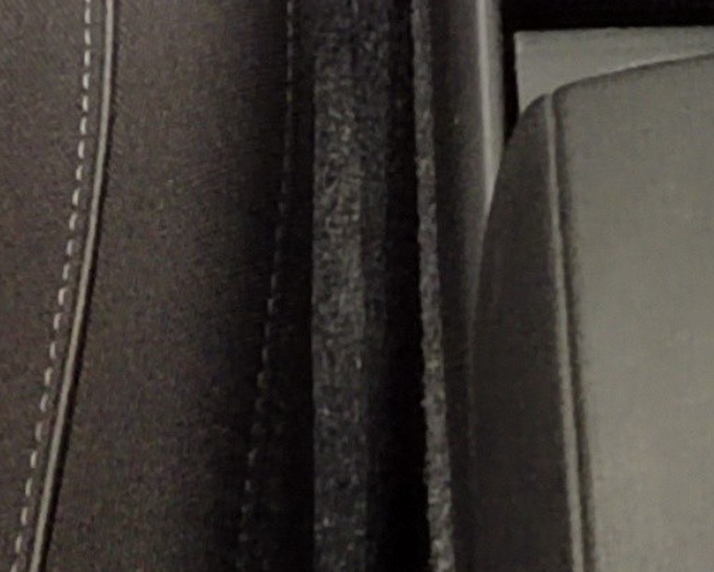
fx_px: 4628
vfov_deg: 6.3
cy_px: -1375
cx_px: 684
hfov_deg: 8.8
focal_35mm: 219
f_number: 1.9
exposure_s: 1/50
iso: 4280
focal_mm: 5.52
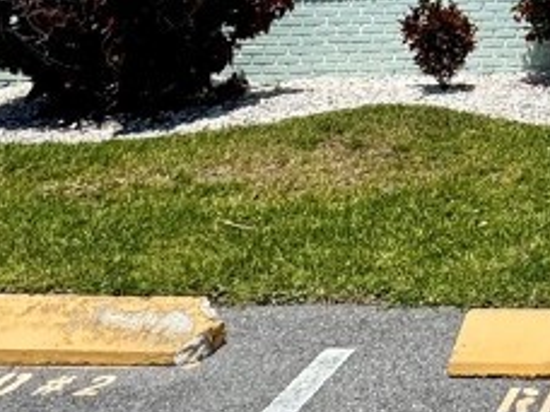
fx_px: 1001
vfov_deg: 18.6
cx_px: 755
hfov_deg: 25.5
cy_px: -313
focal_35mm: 63
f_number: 2.2
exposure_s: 1/2770
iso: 50
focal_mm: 2.22
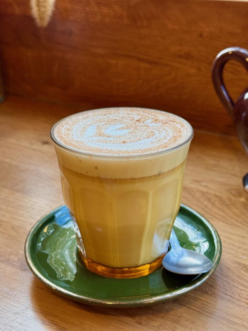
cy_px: 166
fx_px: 459
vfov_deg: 39.7
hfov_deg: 30.3
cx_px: 124
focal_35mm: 48
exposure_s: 1/50
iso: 64
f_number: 1.78
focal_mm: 6.76
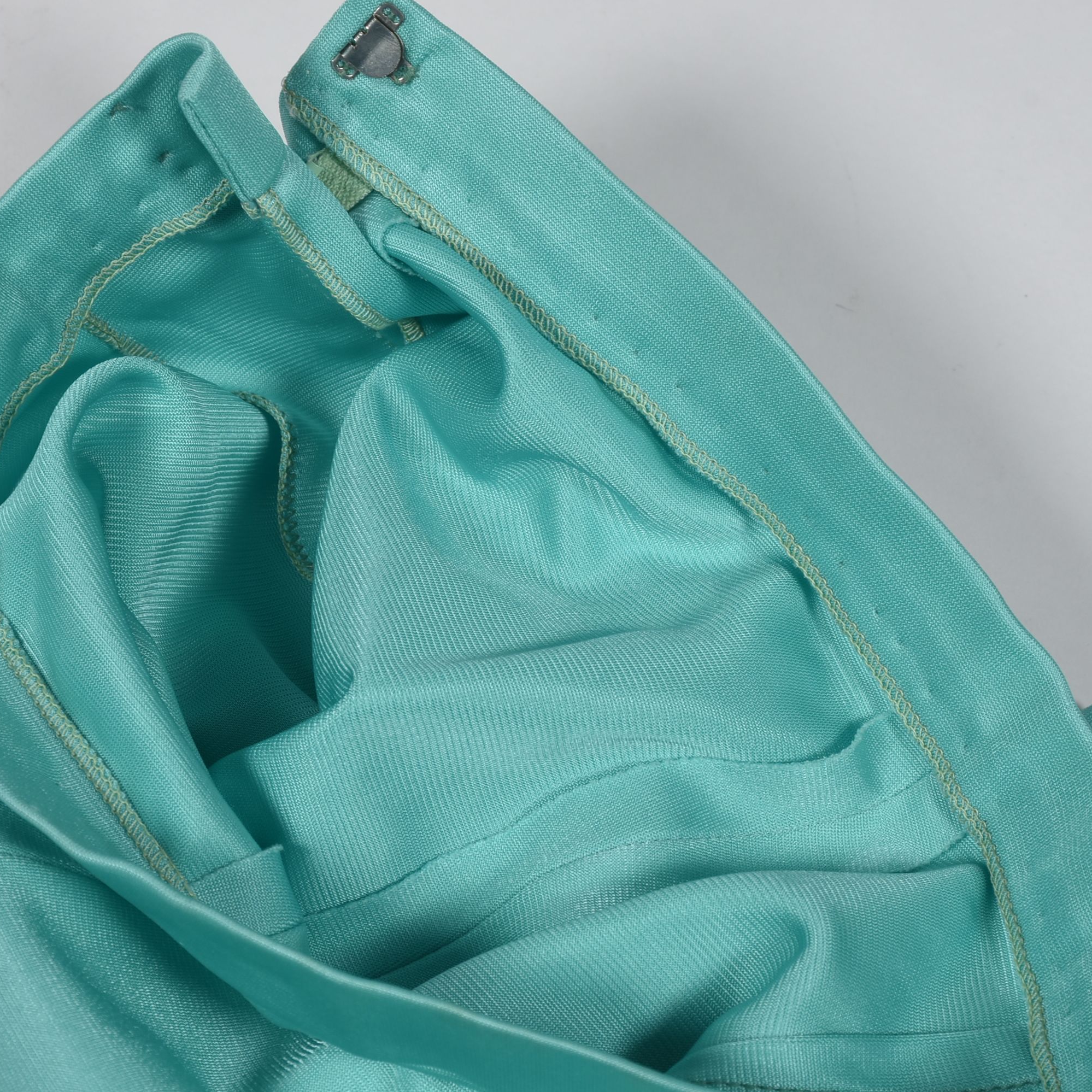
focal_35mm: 107
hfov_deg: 16.3
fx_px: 3819
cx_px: 577
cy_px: 546
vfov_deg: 16.3
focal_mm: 56
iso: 200
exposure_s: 1/125
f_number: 11
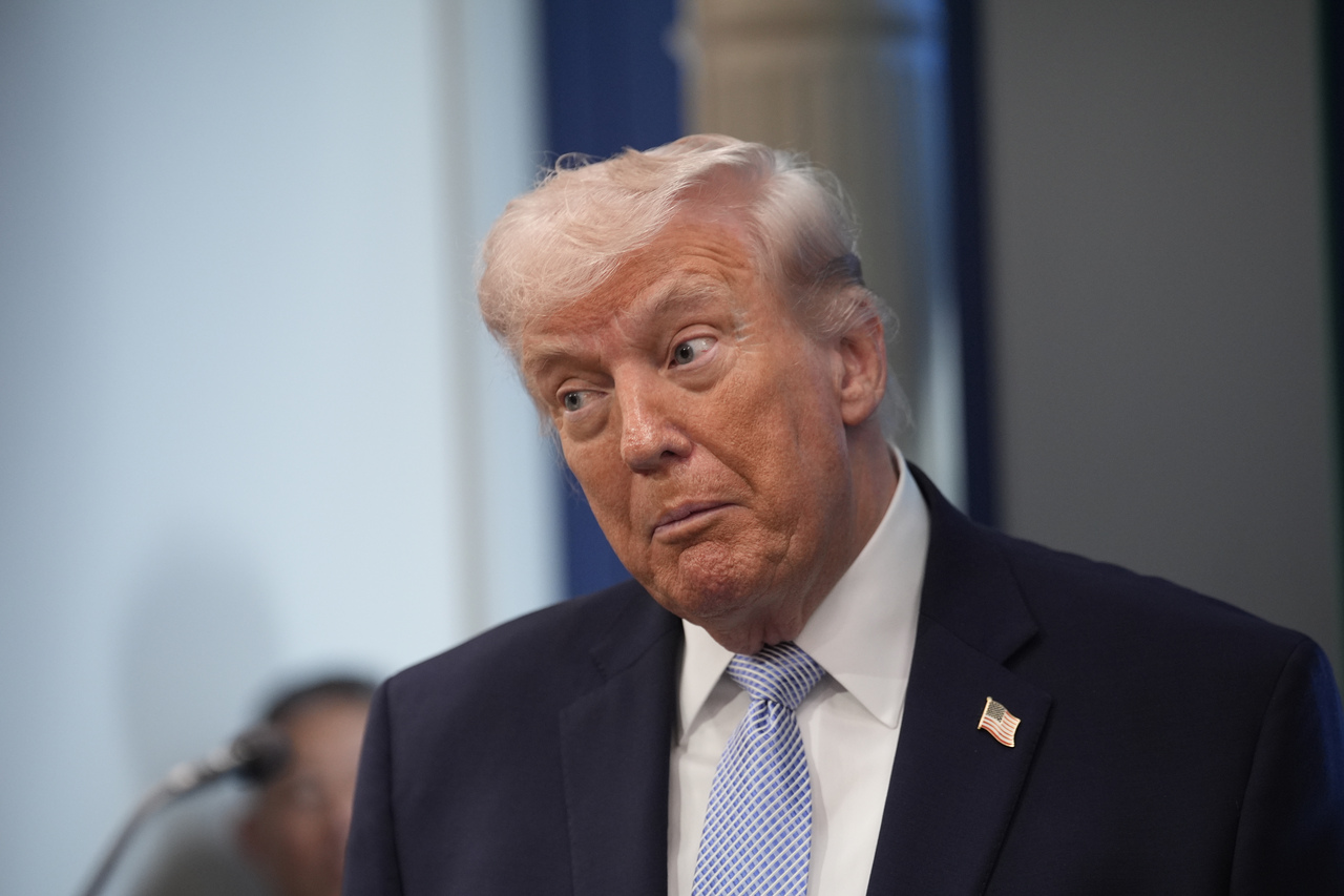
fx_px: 6121
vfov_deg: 8.4
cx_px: 672
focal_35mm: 164
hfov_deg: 12.5
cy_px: 448
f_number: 3.5
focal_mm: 164
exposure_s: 1/250
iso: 2500
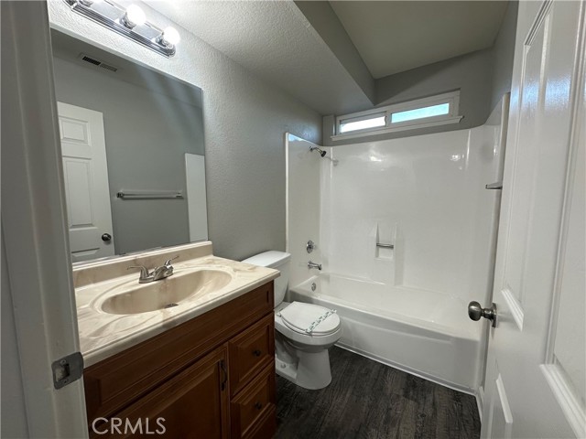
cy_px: 220
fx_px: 237
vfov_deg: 85.7
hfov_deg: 102.1
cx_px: 293
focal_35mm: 14
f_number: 2.2
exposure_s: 1/120
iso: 160
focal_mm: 2.22
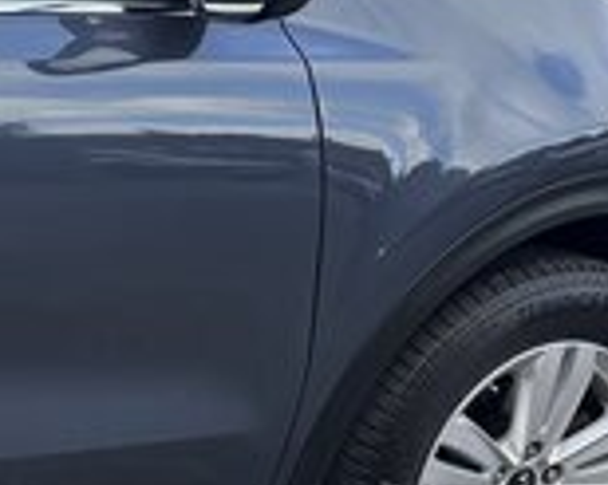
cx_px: -699
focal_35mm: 122
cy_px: 375
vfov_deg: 12.6
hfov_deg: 13.1
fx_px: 2194
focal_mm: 6.76
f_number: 1.78
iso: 80
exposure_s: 1/609
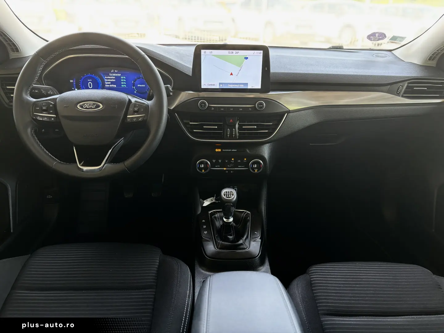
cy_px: 166
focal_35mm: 26
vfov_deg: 53.1
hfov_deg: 67.3
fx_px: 333
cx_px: 222
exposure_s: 1/80
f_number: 1.6
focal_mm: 5.96
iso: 125
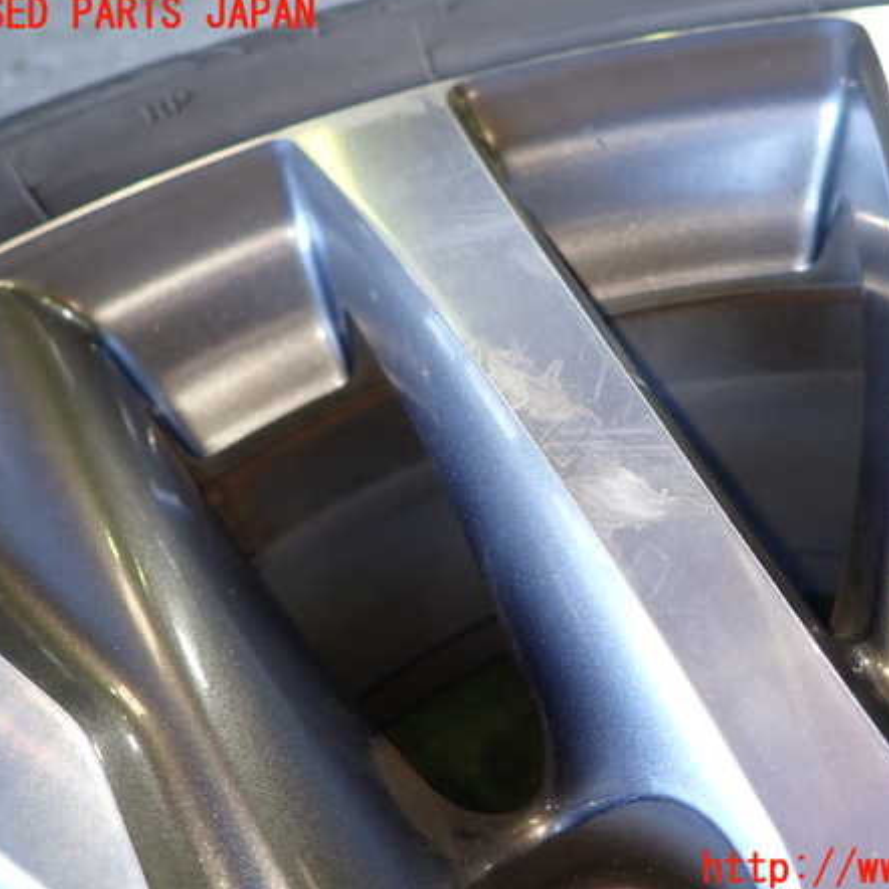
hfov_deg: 53.5
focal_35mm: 30
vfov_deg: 54.0
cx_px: 553
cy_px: 442
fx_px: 872
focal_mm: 4.5
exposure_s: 1/50
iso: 200
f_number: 2
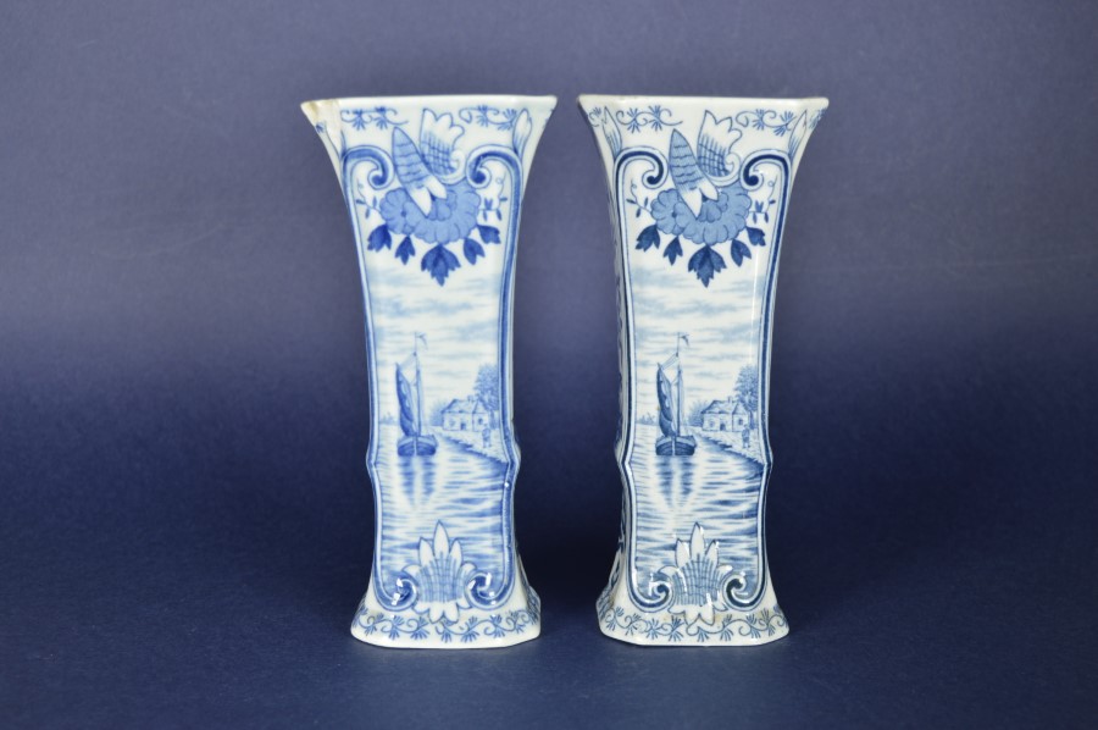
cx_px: 549
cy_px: 365
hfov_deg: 37.9
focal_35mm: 52
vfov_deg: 25.7
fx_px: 1599
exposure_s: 1/125
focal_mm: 35
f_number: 6.3
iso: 100
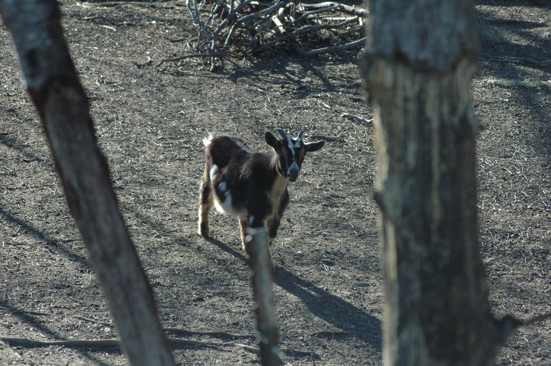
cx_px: 276
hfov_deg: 10.6
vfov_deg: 7.0
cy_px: 183
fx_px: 2982
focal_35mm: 195
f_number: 7.1
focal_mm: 130
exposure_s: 1/800
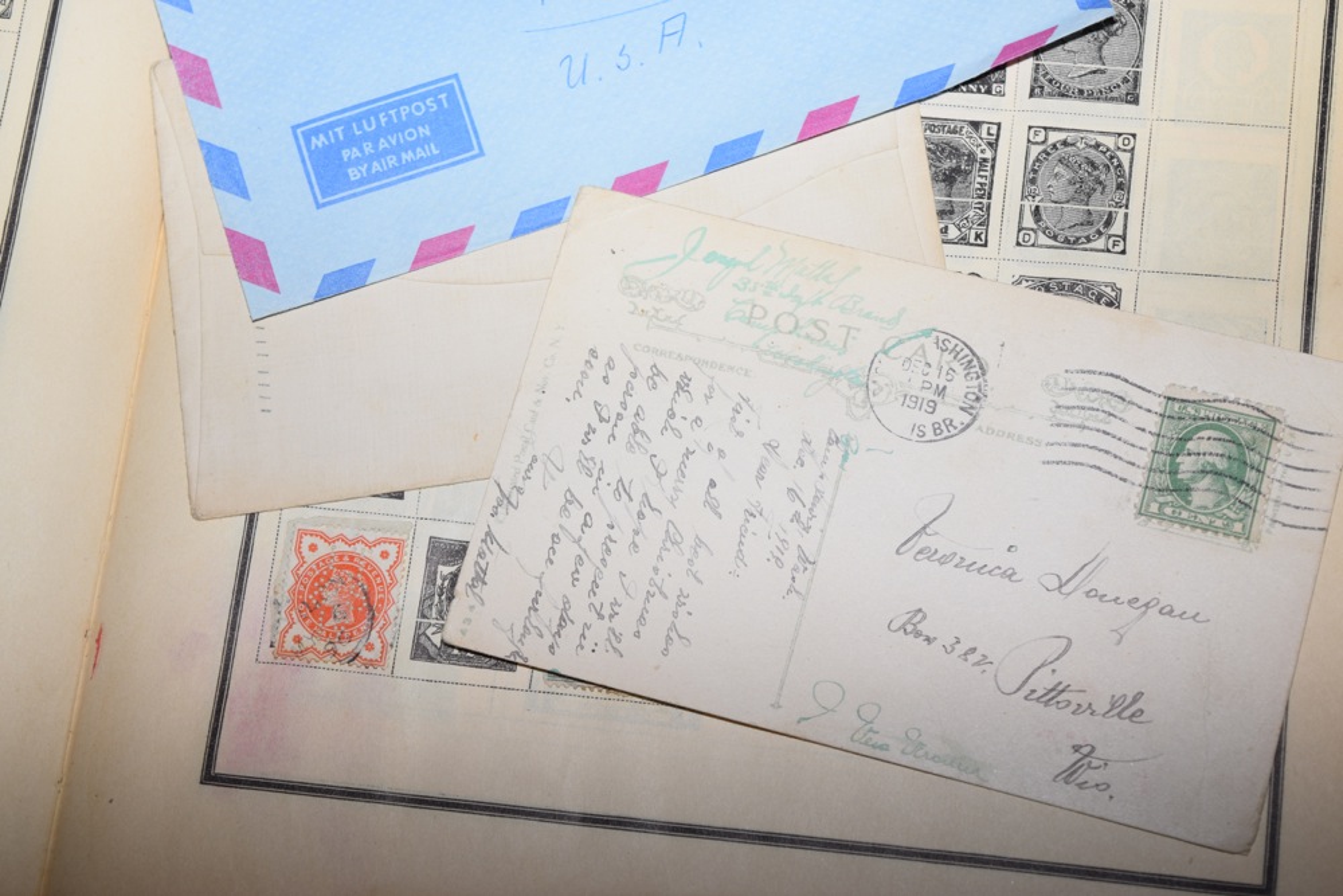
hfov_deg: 24.6
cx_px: 672
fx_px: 3078
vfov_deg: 16.6
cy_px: 448
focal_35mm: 82
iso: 180
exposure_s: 1/60
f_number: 5.6
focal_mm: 55
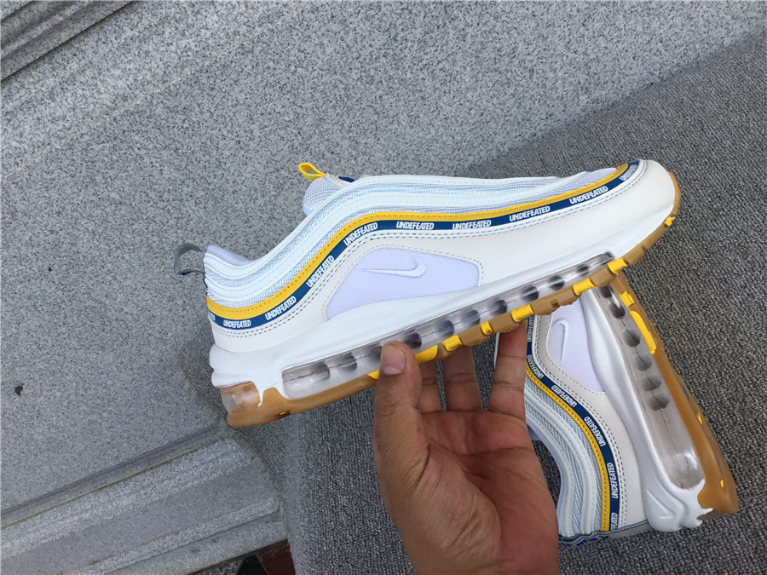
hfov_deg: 58.4
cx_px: 384
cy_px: 288
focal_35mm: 31
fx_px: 687
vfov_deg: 45.4
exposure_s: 1/734
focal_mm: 3.3
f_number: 2.4
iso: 25
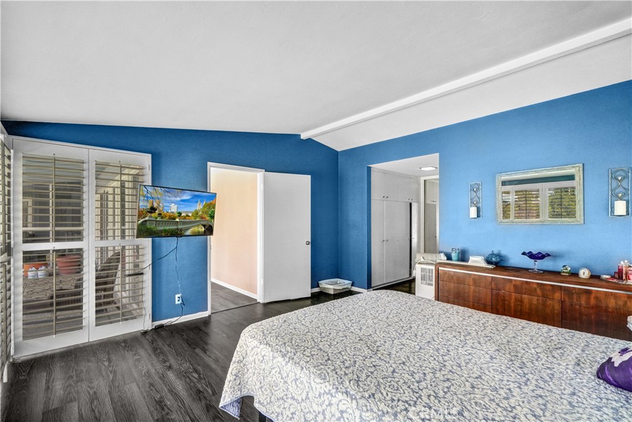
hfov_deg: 100.4
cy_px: 211
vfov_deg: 77.3
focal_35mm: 15
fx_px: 263
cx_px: 316
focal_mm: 10
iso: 1000
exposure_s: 1/30
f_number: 11
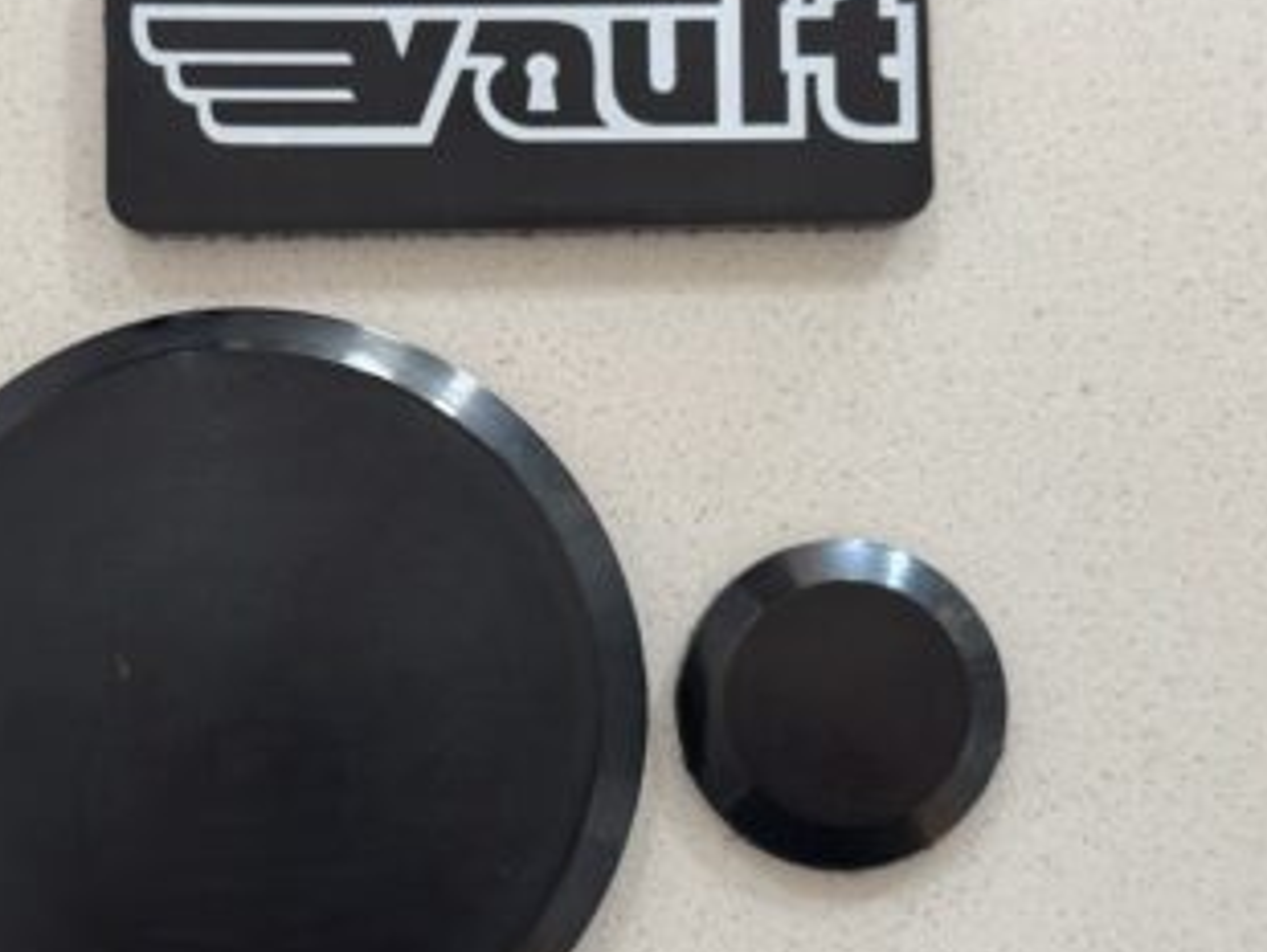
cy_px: 513
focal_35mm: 65
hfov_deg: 29.7
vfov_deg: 22.6
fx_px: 2381
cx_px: 503
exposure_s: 1/33
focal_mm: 6.76
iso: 200
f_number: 1.78
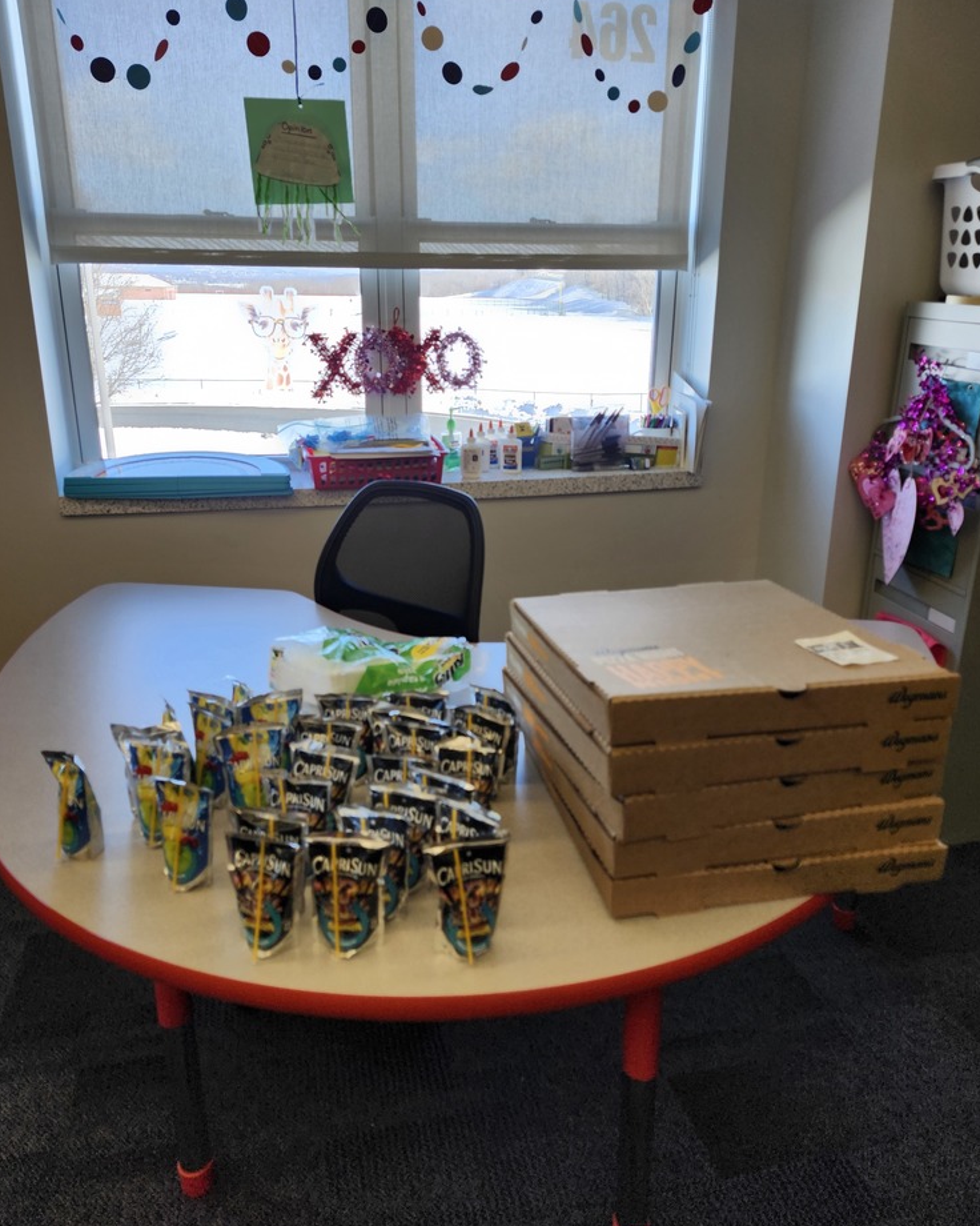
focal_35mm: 25
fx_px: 906
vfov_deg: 68.0
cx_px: 485
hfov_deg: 56.8
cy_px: 560
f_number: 1.8
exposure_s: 1/180
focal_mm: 5.54
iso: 100
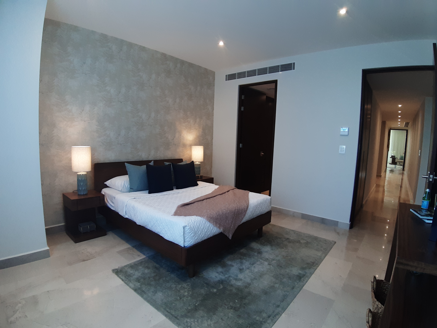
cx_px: 218
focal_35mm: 18
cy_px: 164
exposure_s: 1/40
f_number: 2.4
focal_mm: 1.87
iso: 64
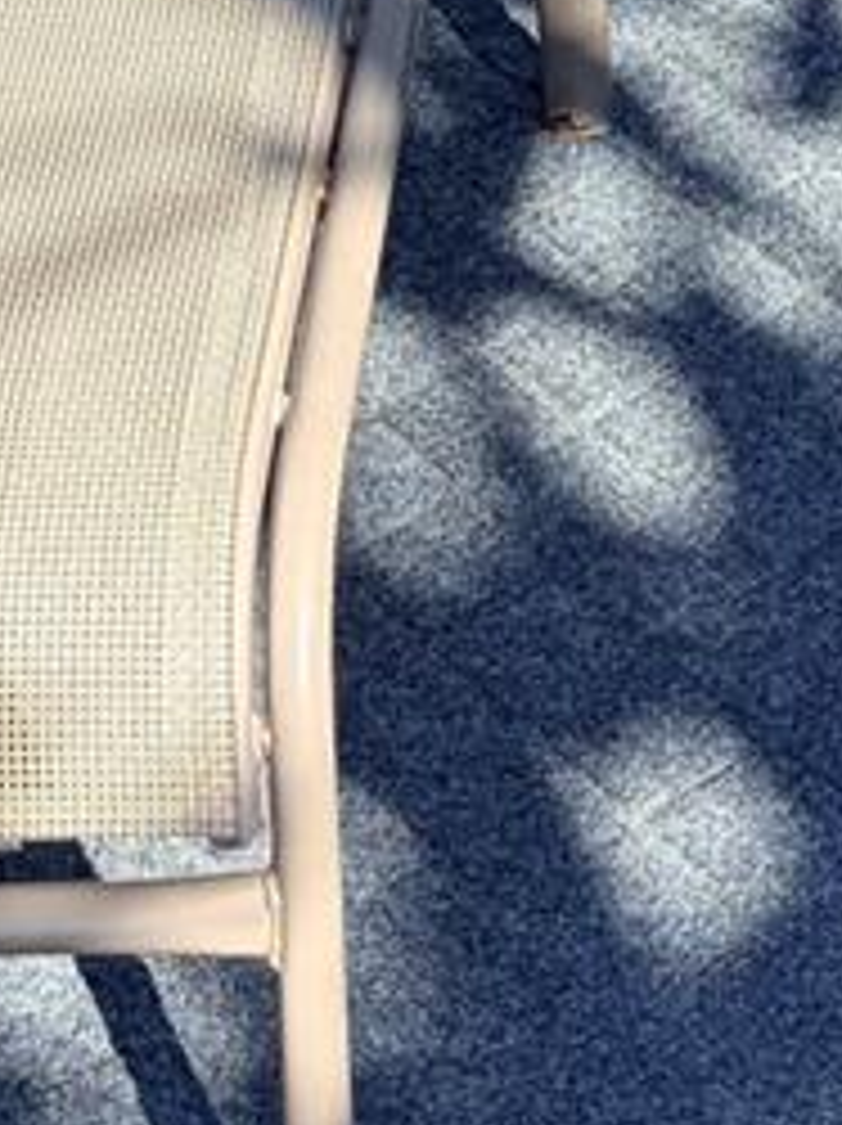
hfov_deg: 11.6
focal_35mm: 125
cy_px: -468
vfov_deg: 14.9
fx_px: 4061
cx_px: 946
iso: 50
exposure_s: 1/1099
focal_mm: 5.96
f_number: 1.6
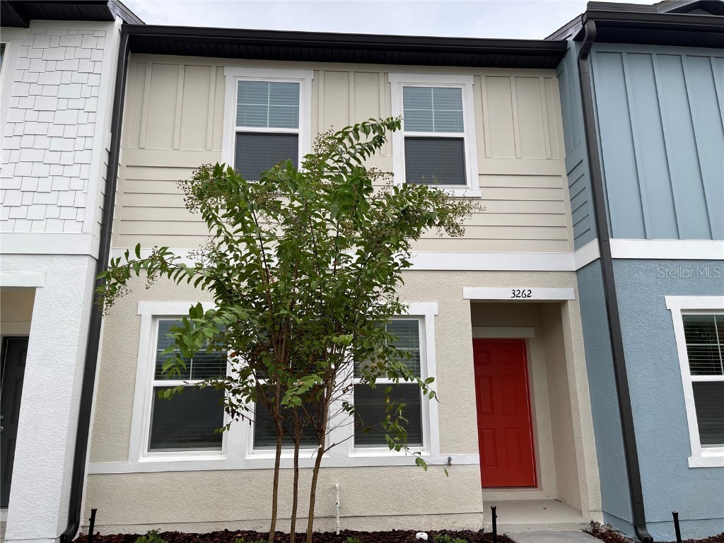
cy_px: 272
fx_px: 544
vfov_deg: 53.1
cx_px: 362
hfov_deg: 67.3
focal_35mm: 26
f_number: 1.6
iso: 32
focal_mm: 5.1
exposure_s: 1/175
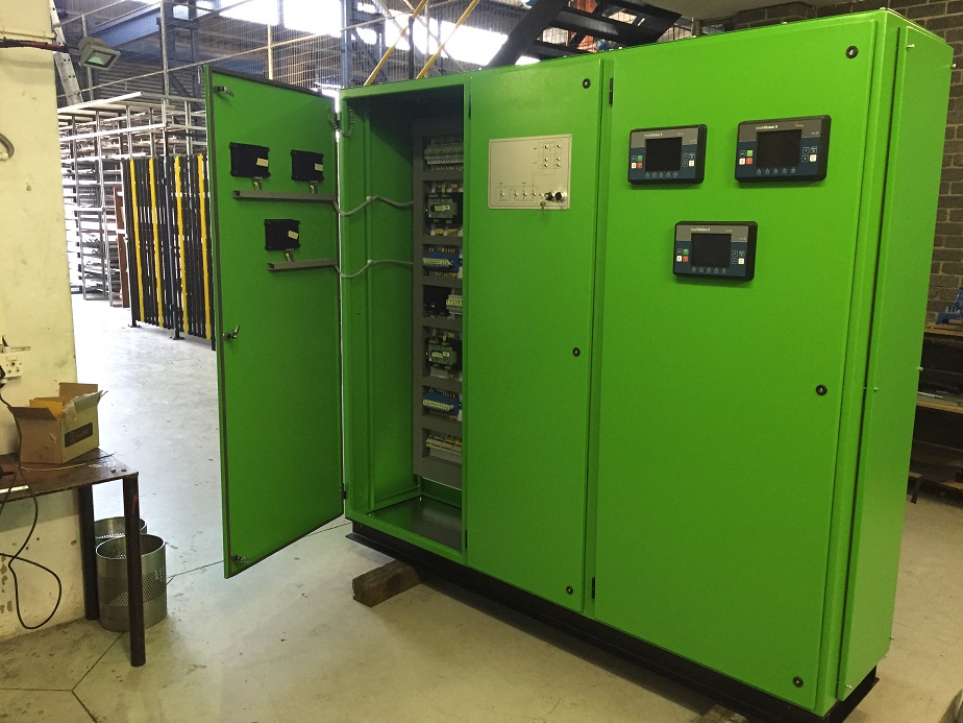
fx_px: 807
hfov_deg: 61.7
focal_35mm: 29
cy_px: 362
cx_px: 482
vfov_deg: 48.2
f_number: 2.2
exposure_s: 1/33
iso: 250
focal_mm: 4.15
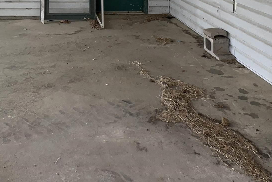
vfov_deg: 26.6
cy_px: -66
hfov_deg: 45.9
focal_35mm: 41
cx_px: 71
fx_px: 310
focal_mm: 2.22
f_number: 2.2
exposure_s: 1/139
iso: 40
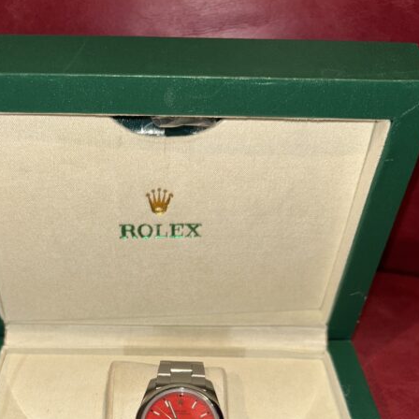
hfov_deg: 40.8
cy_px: 355
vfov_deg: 38.8
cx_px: 171
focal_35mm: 41
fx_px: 561
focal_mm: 5.7
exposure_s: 1/69
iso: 32
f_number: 1.5
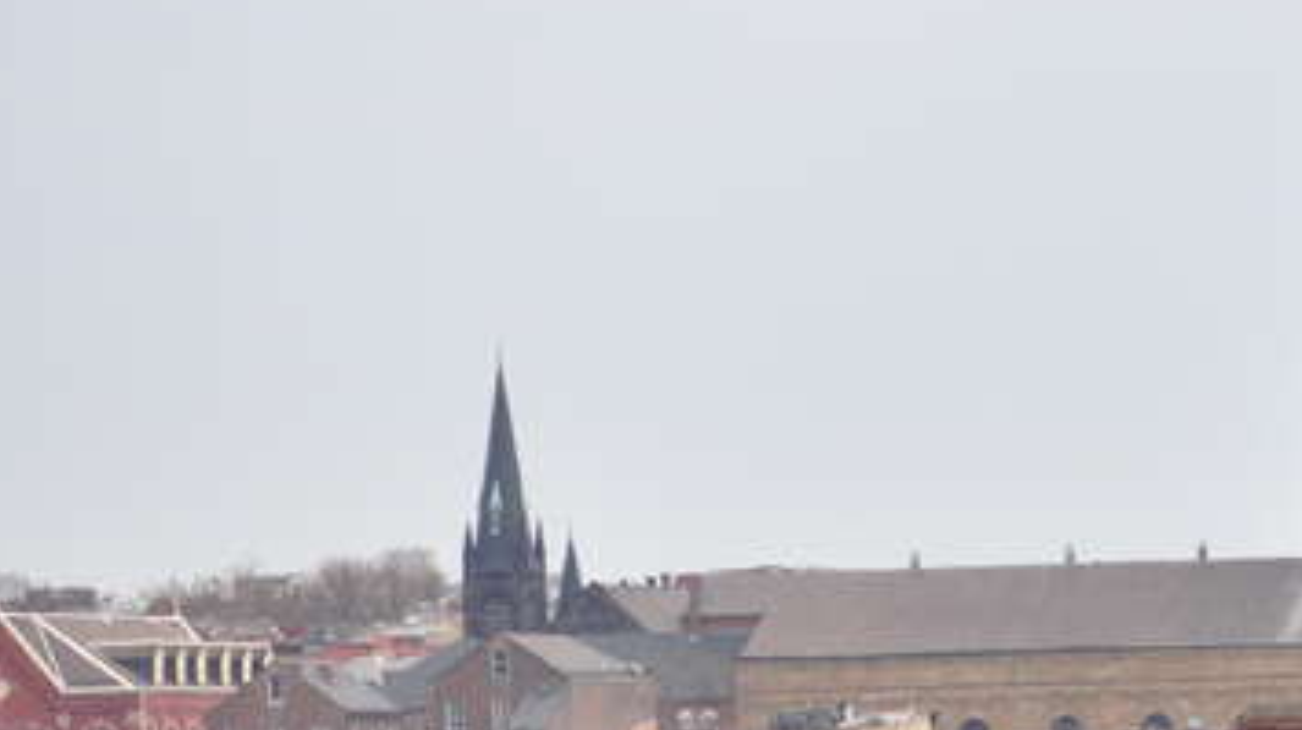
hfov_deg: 4.1
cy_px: 515
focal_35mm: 531
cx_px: 1188
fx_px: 18317
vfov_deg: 2.3
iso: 200
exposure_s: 1/1250
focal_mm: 150
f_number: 4.5
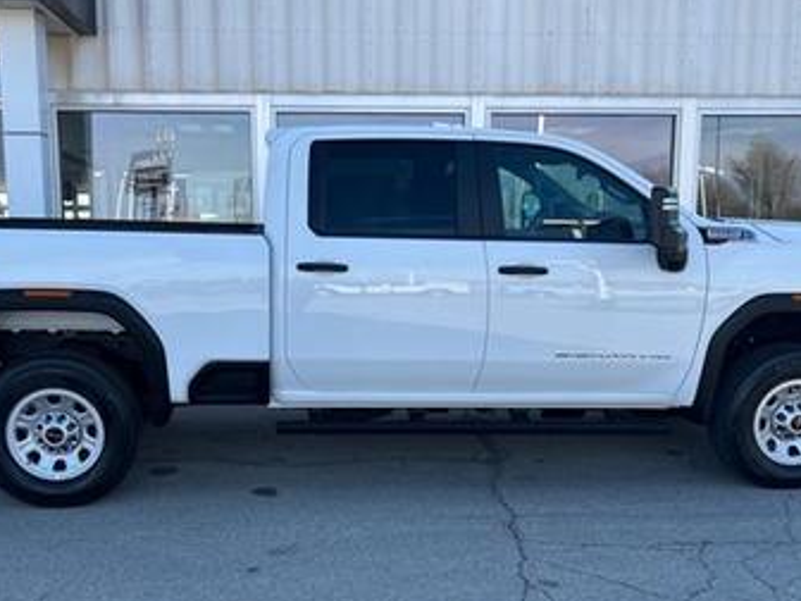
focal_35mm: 39
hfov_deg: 47.8
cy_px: 363
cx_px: 362
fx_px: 902
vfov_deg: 36.7
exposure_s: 1/1377
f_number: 1.5
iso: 50
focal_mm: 5.7
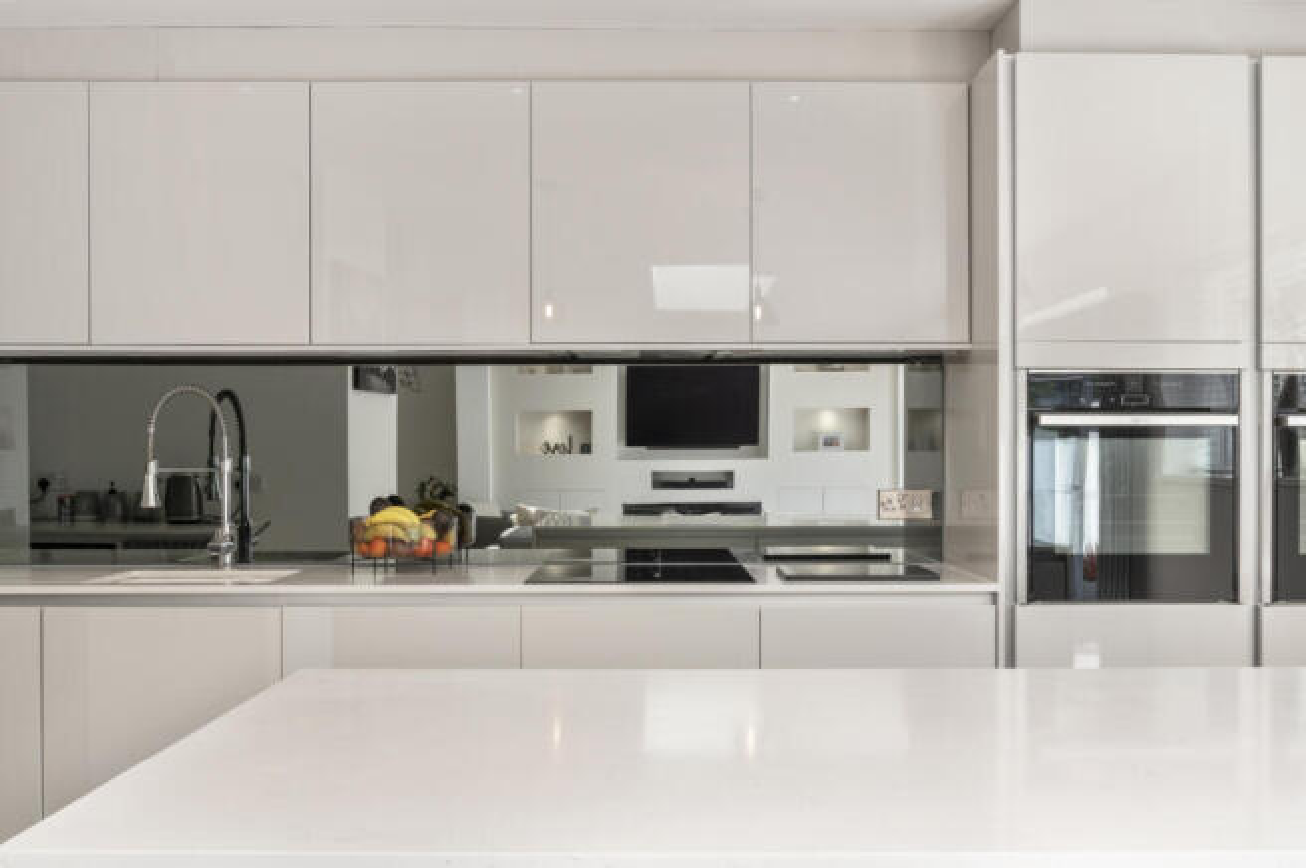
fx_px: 1087
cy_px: 434
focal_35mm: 30
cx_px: 653
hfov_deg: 62.0
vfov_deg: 43.5
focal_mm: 30
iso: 200
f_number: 16
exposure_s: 1/8
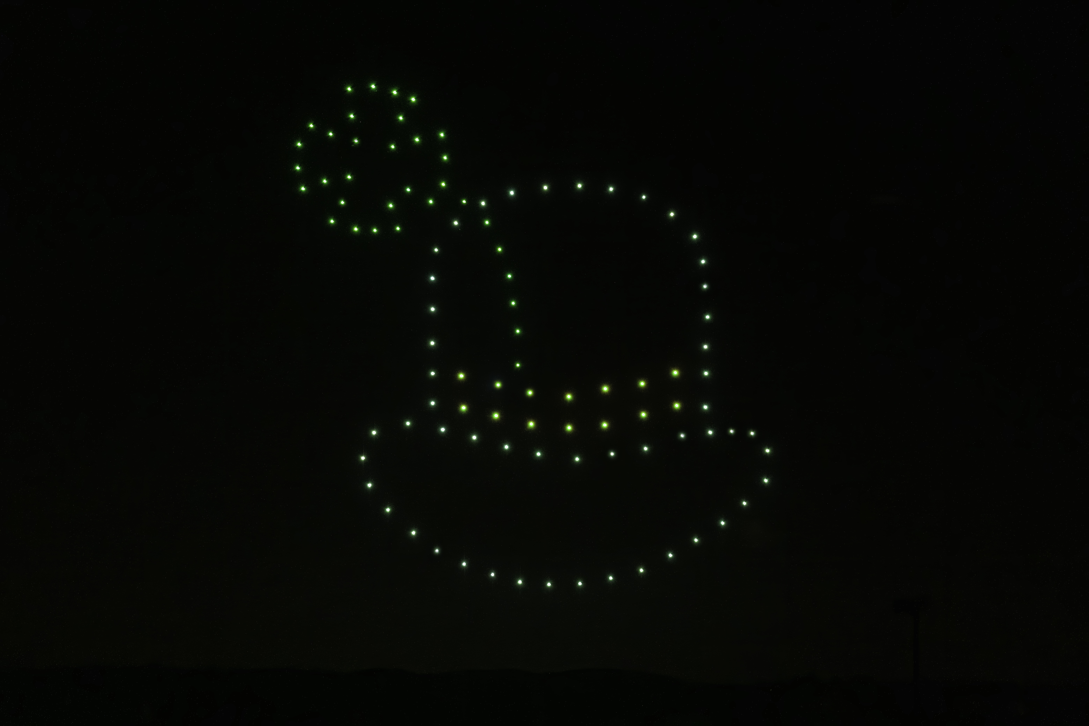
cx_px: 544
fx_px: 2450
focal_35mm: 81
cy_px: 363
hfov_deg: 25.1
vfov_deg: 16.9
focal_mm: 54.1
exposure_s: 1/15
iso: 10000
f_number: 2.8
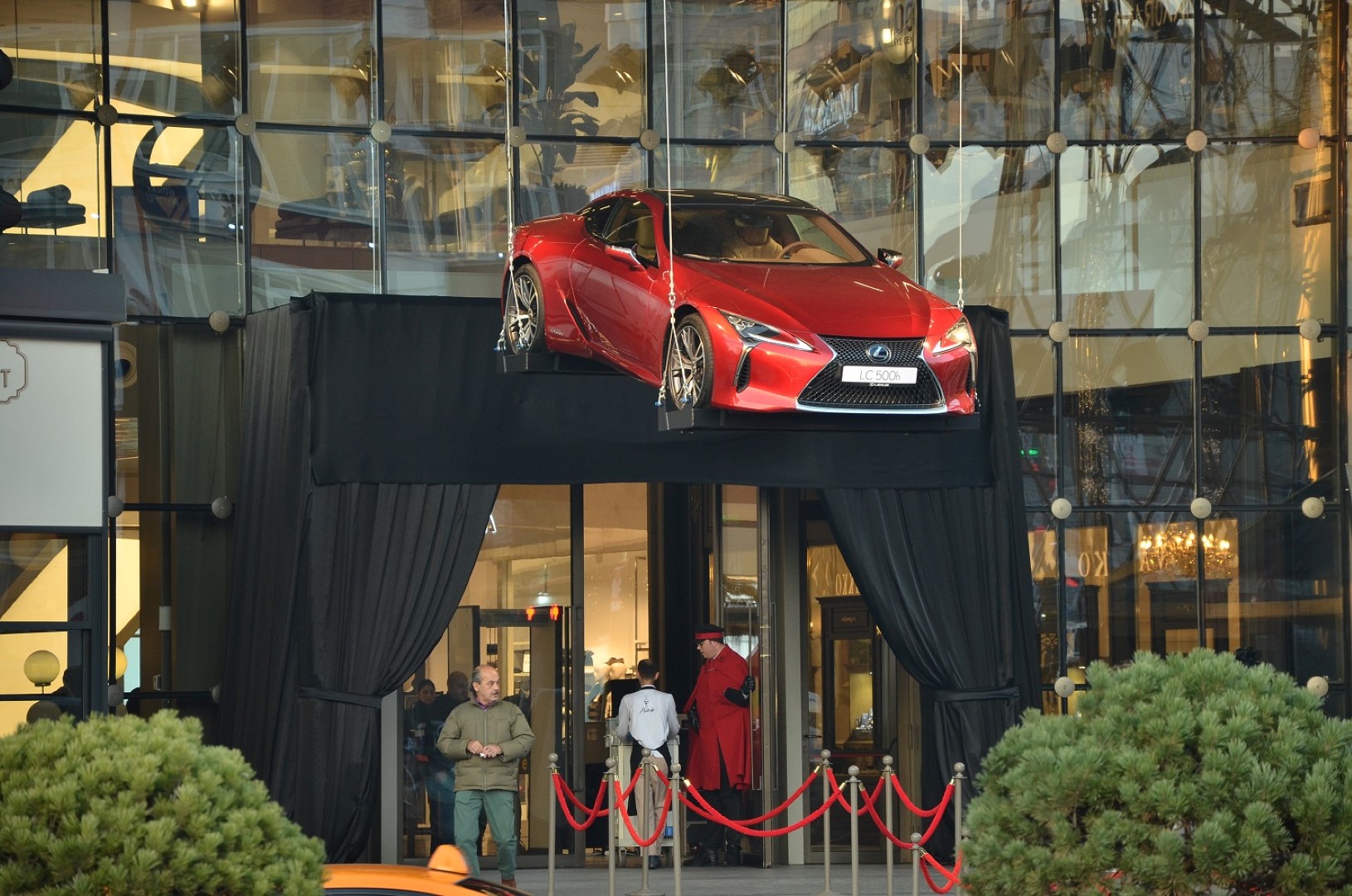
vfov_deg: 8.7
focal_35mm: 158
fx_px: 5903
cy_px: 448
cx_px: 676
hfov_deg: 13.1
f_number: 5.6
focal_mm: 105
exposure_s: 1/100
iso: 400
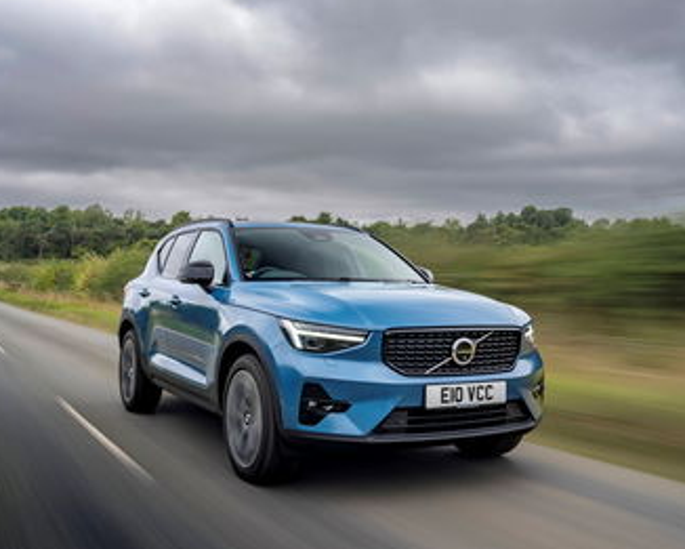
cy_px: 271
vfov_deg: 39.2
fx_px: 771
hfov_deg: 47.9
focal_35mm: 38
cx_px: 340
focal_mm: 33
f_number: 11
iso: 64
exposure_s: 1/13
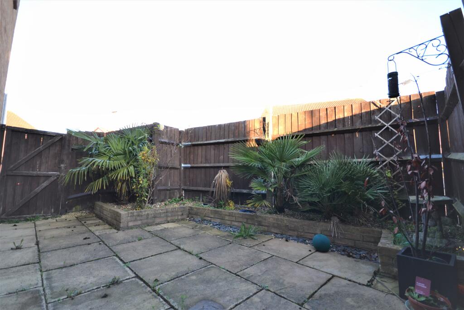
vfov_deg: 77.3
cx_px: 232
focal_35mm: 15
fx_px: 193
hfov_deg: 100.4
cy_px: 155
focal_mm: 10
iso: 400
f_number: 5
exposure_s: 1/100
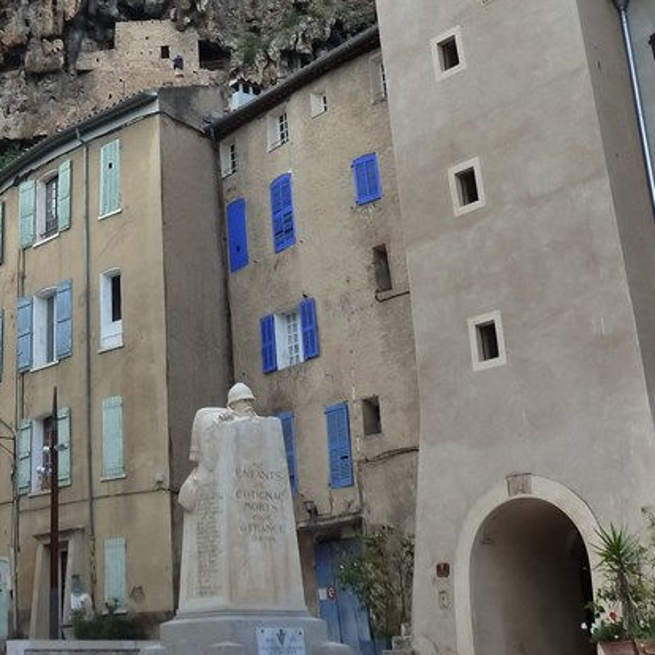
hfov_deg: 28.1
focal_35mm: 59
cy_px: 128
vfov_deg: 28.4
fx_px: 1263
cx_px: 85
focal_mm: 4.4
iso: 200
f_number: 4
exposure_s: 1/100
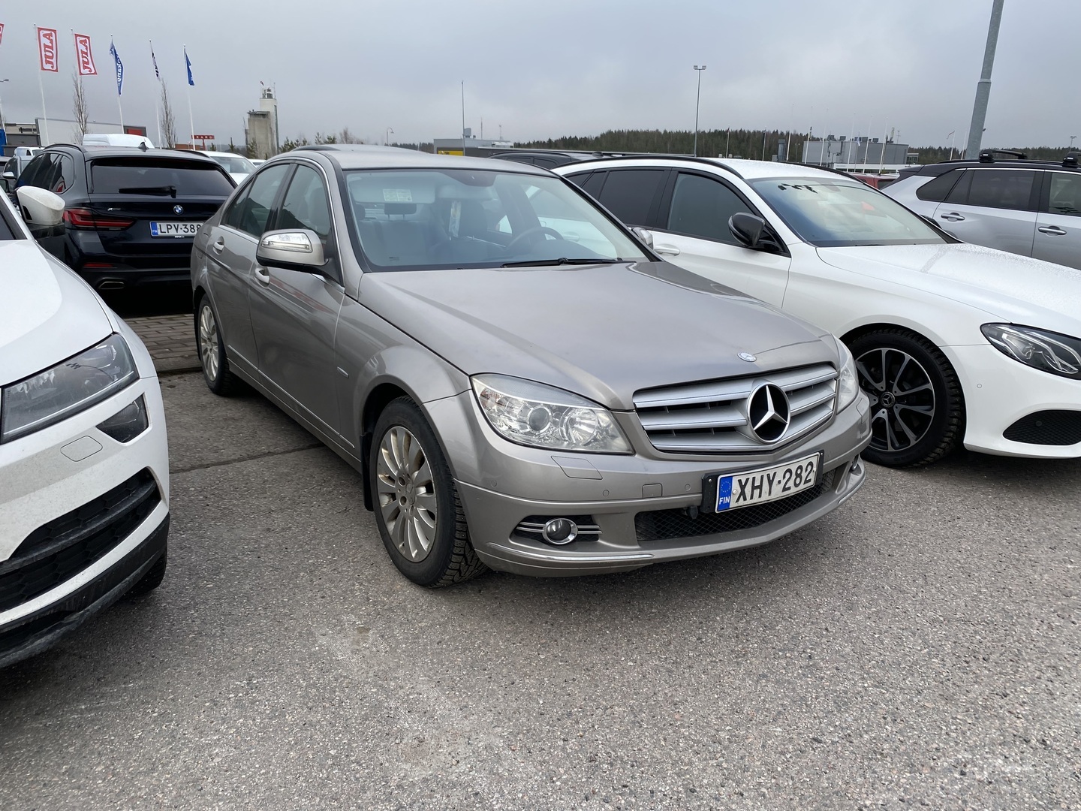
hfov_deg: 67.3
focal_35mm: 26
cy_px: 406
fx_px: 812
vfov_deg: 53.1
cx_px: 540
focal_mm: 4.25
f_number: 1.8
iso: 32
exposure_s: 1/644
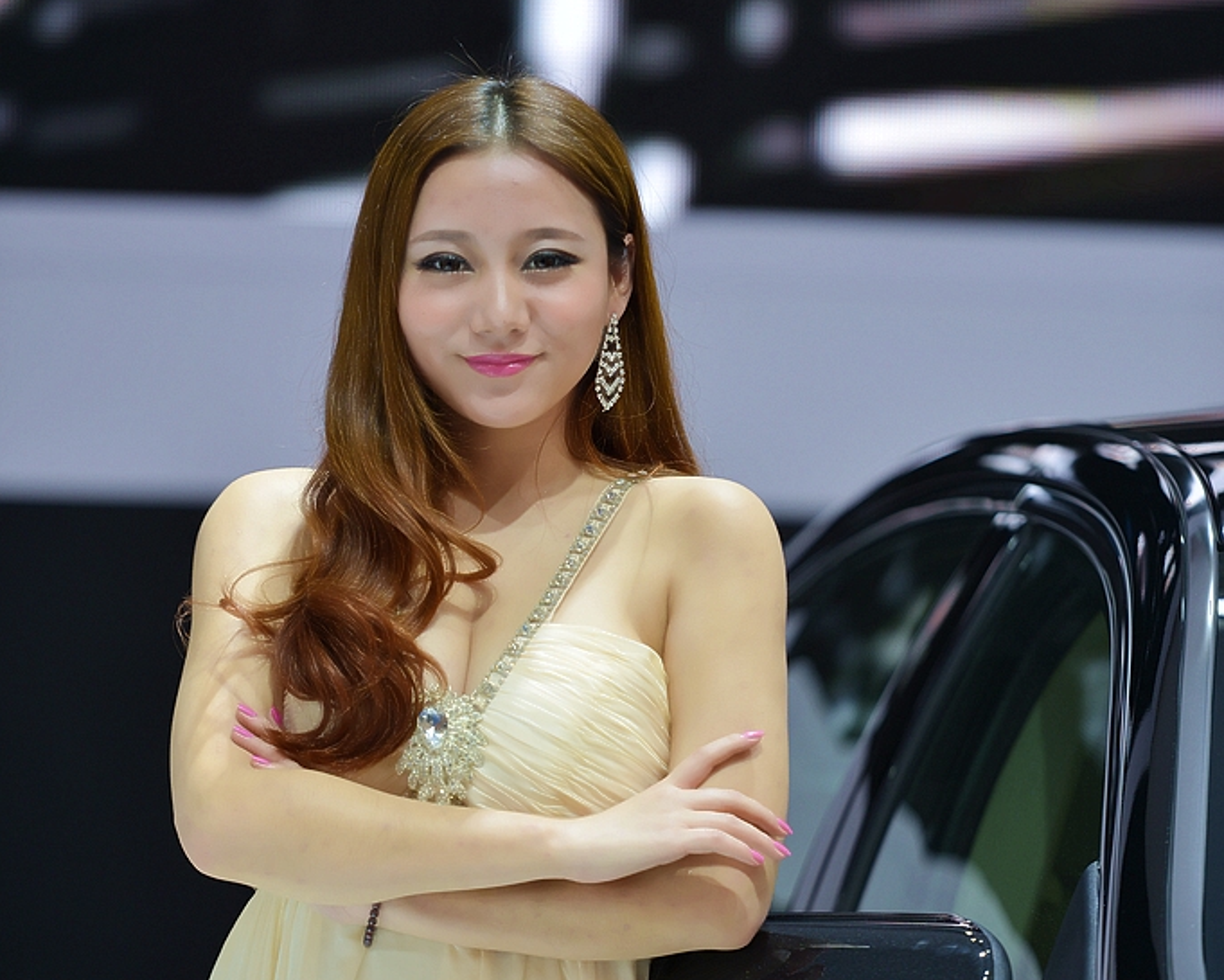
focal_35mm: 240
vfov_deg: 6.4
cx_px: 612
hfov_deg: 8.1
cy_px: 734
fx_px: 8695
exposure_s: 1/100
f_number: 2.8
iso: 160
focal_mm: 170
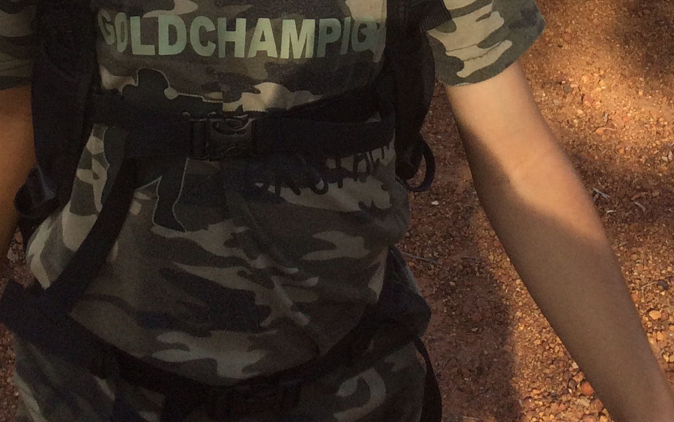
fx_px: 1598
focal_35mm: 87
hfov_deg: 23.8
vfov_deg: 13.4
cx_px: 317
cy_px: -360
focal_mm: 4.15
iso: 40
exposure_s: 1/1109
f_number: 2.2
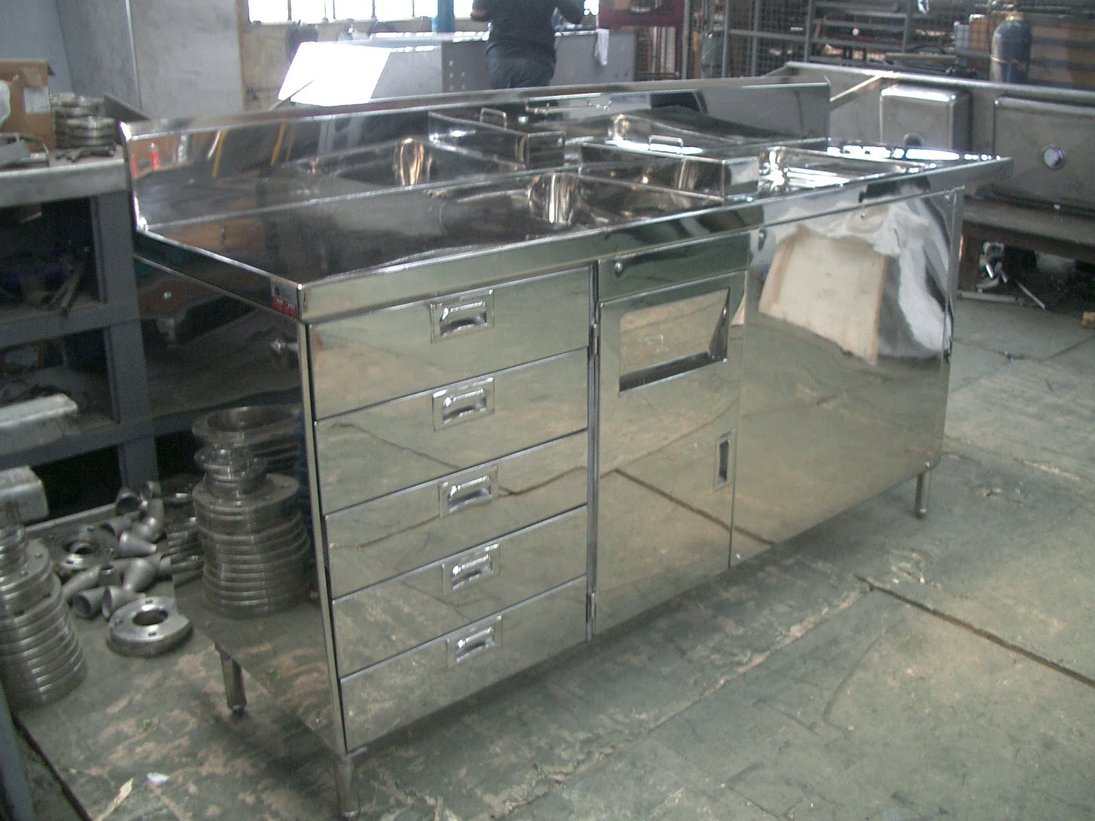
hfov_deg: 52.6
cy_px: 410
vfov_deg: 40.7
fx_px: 1107
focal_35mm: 35
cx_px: 548
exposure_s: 1/25
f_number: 2.6
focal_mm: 5.8
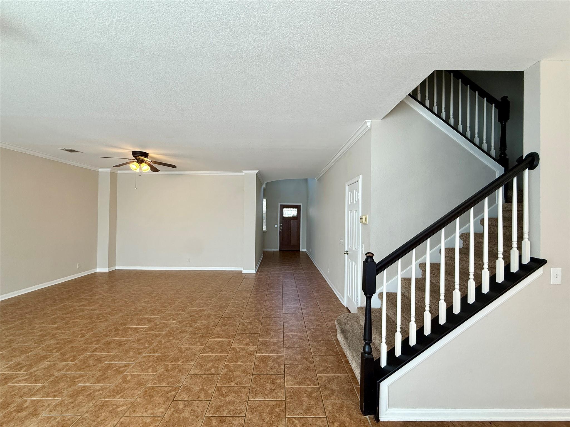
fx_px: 231
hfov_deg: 102.1
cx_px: 285
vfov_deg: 85.7
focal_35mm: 14
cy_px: 214
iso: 160
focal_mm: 2.22
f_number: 2.2
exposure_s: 1/120
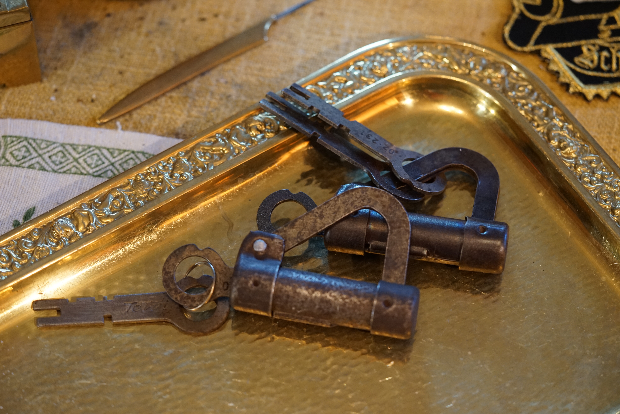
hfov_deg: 22.6
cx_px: 310
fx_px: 1550
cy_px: 207
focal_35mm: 90
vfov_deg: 15.2
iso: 2500
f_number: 3.5
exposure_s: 1/160
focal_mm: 90
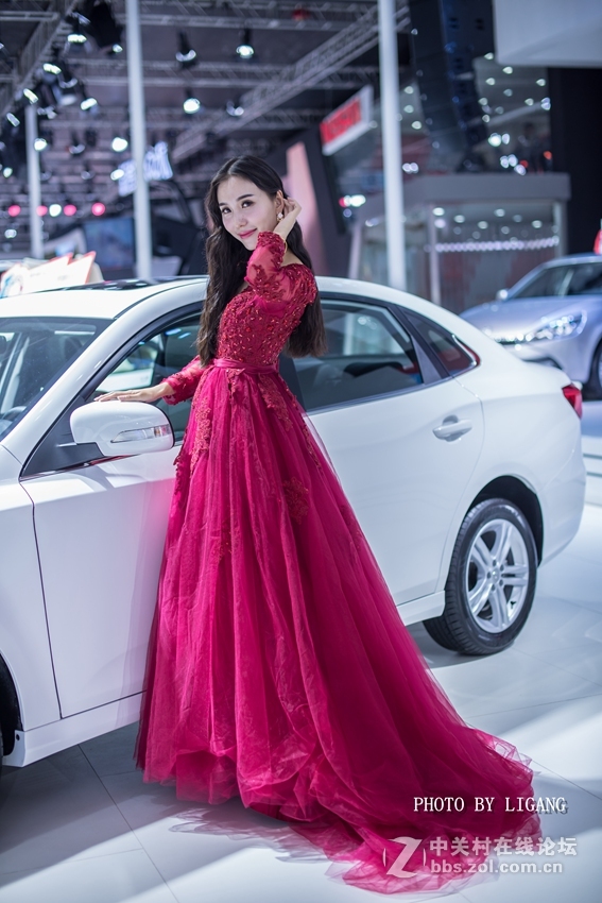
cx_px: 301
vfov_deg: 39.6
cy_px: 452
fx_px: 1254
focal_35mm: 50
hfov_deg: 27.0
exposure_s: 1/250
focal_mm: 50
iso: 200
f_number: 2
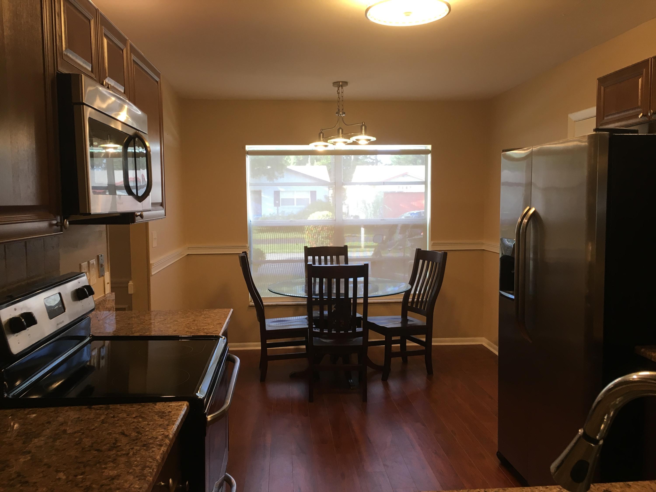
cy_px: 246
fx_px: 550
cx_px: 328
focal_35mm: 29
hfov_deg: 61.7
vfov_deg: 48.2
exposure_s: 1/30
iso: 50
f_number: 2.2
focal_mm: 4.15
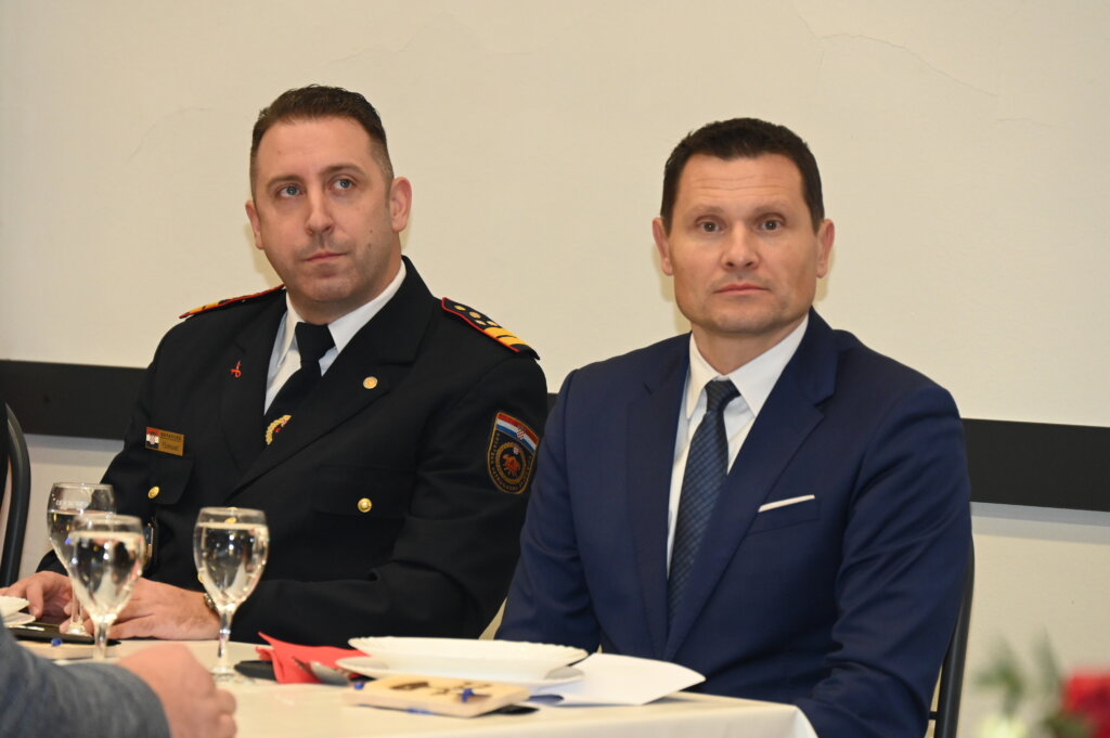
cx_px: 555
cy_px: 369
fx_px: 4775
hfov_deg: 13.3
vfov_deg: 8.8
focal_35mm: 155
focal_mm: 155
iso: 4500
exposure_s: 1/160
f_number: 6.3
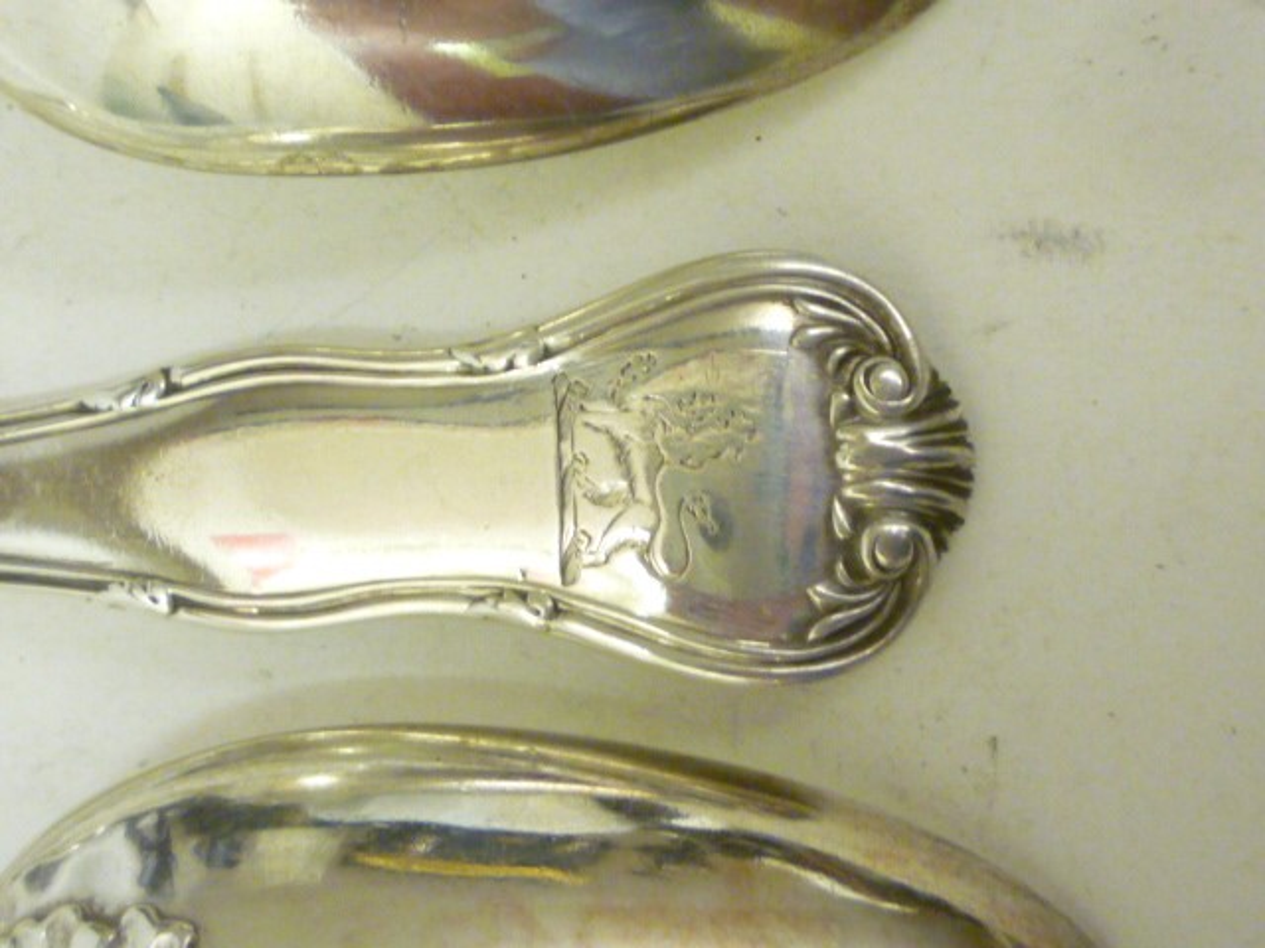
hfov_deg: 32.7
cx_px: 632
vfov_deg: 24.8
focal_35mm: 59
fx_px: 2156
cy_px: 474
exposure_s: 1/30
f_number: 3.3
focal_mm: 5.3
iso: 320
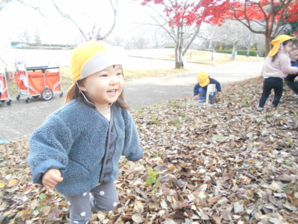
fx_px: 224
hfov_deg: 67.3
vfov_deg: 53.1
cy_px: 112
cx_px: 149
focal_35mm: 26
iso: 450
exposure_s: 1/250
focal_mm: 4.6
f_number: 3.2
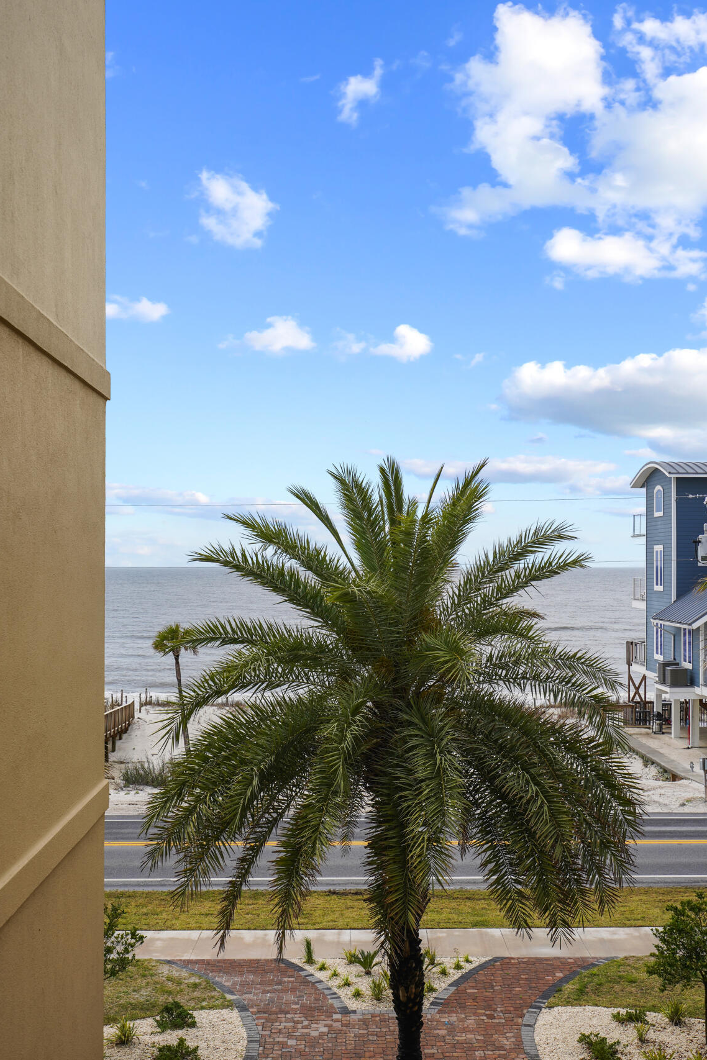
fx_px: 1208
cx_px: 382
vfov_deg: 47.3
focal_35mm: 41
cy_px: 586
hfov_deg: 32.6
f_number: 6.3
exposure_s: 1/400
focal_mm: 35
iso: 100
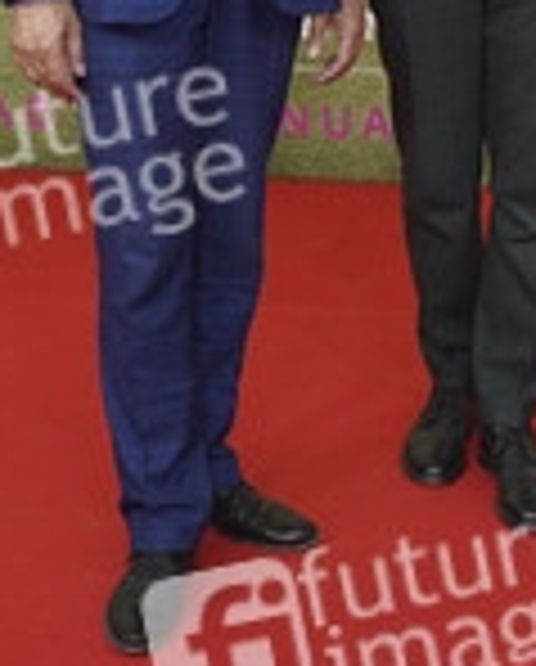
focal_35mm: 86
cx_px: 504
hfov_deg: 17.6
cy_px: -50
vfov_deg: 21.2
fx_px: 1700
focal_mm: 34
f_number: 4.5
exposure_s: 1/250
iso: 1000
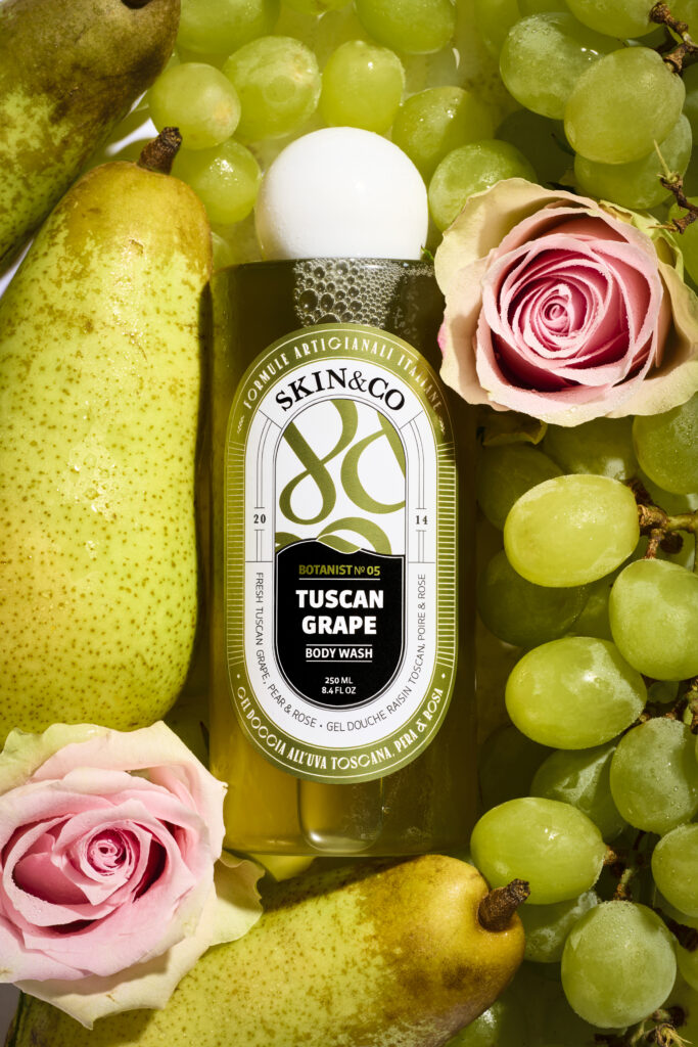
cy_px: 524
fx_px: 3052
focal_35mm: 105
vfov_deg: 19.5
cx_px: 349
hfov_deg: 13.0
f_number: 18
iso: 64
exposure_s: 1/160
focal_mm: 105
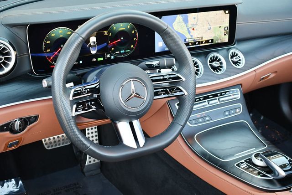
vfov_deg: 28.1
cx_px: 146
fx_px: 390
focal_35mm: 48
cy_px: 98
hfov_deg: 41.1
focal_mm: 24
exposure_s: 1/160
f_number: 4
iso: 800
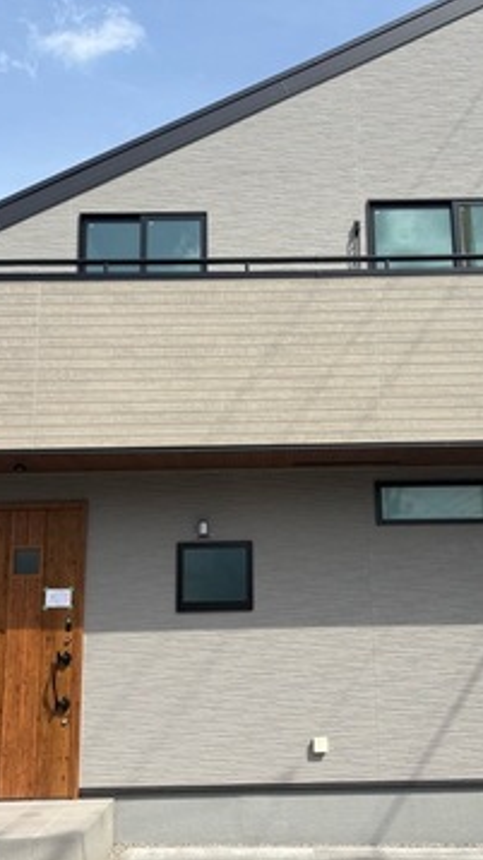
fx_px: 866
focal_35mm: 38
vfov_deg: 52.8
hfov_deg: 31.1
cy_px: 430
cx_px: 276
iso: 50
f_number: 1.6
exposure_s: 1/3125
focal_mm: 5.96
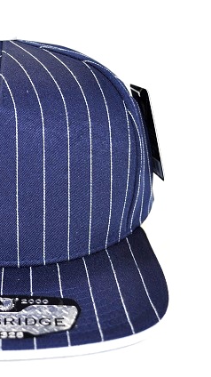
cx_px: 12
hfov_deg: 19.0
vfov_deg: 33.8
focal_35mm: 62
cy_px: 188
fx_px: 618
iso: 200
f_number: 4.2
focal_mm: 26
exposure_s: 1/200
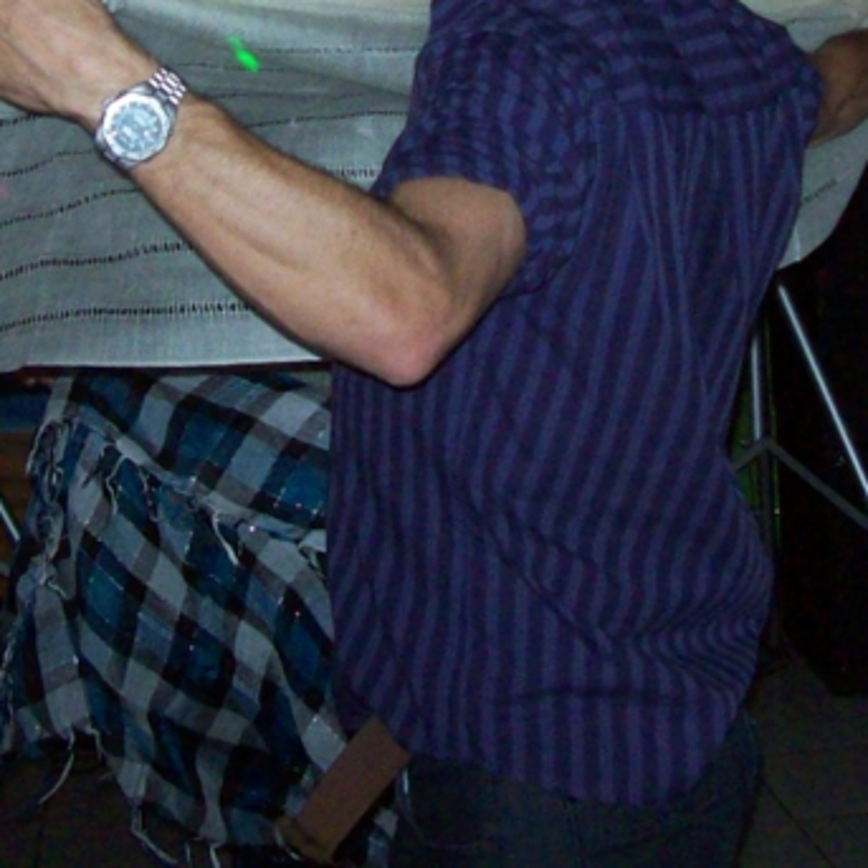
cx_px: 433
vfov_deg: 18.0
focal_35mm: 95
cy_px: 84
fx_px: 2695
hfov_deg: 18.3
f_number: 2.7
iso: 200
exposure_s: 1/64
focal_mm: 6
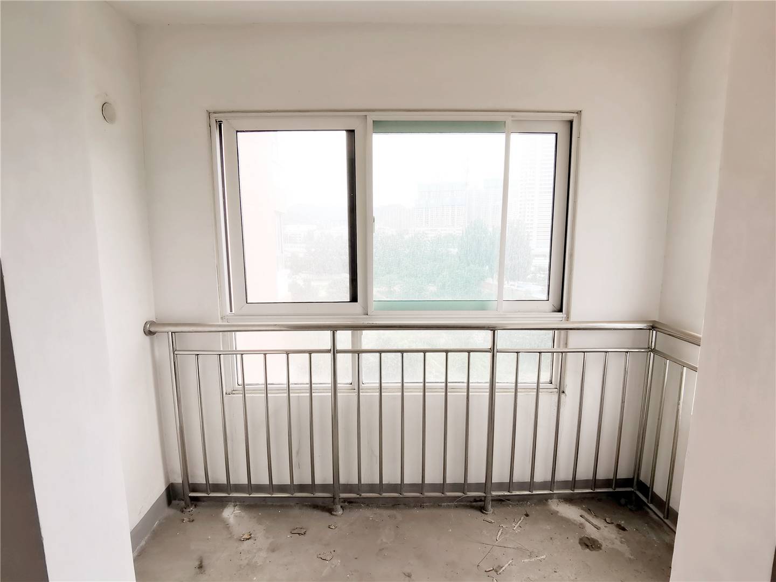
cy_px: 291
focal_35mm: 17
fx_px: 381
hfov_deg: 91.0
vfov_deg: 74.7
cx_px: 388
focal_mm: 2.26
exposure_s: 1/100
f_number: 2.2
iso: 50
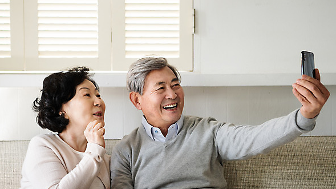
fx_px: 570
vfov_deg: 18.8
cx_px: 170
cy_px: 113
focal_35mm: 64
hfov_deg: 32.8
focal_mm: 60
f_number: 3.5
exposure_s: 1/160
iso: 500
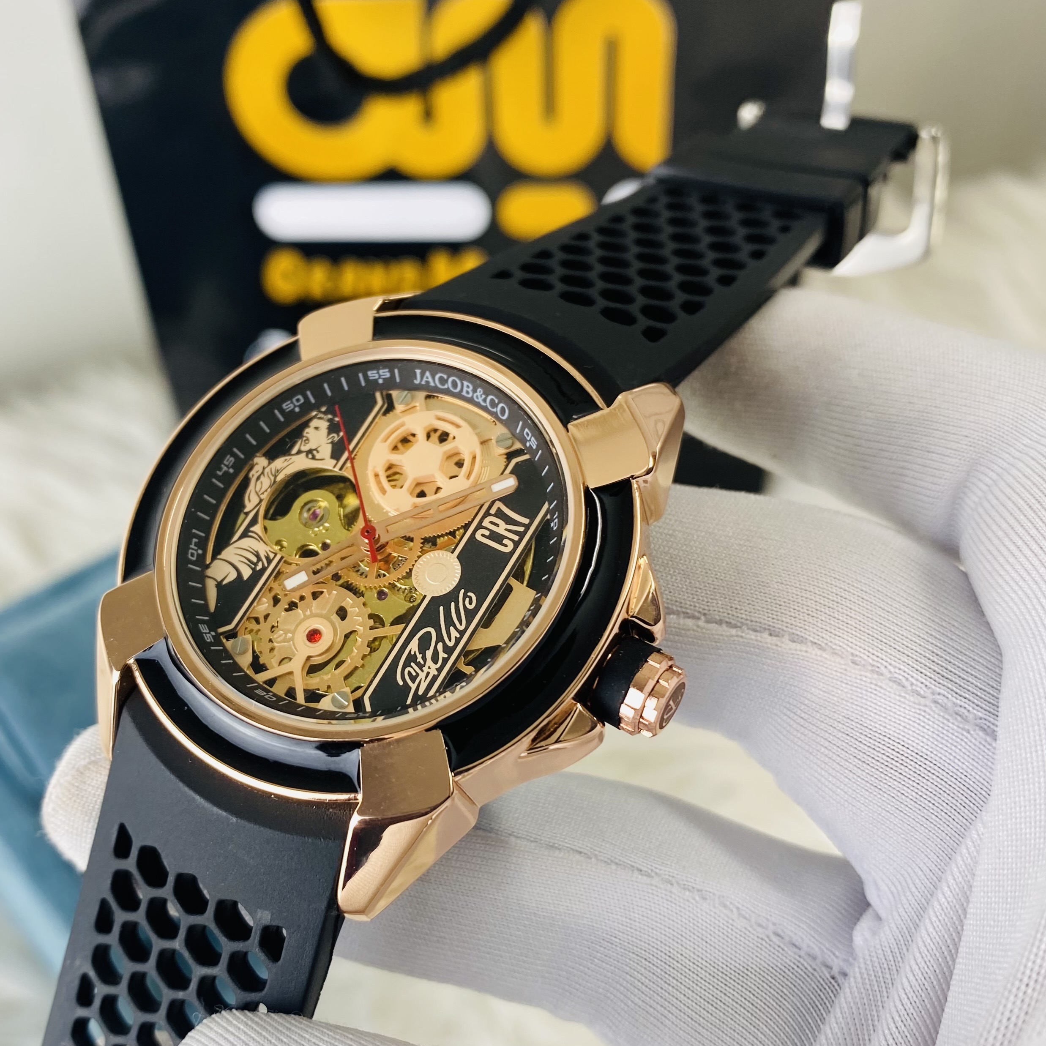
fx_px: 1231
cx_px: 423
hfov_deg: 45.8
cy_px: 622
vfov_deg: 45.8
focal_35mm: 36
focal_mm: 4.25
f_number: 1.8
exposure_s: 1/100
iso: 50
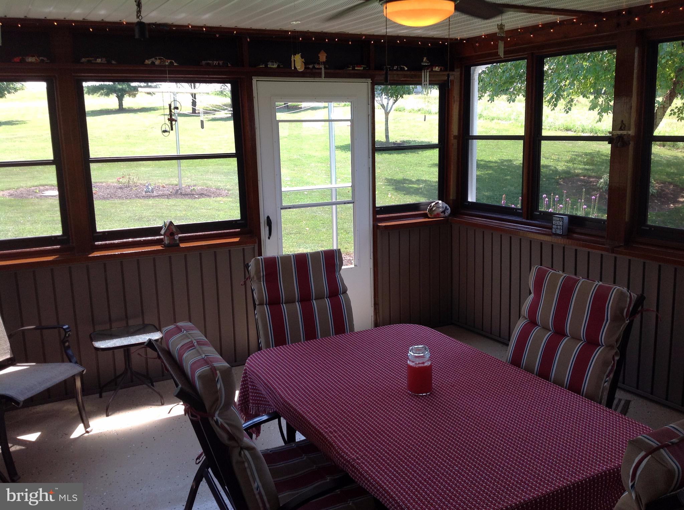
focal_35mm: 35
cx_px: 342
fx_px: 690
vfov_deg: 40.6
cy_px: 255
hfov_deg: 52.7
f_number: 2.4
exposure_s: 1/201
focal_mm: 4.28
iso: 50
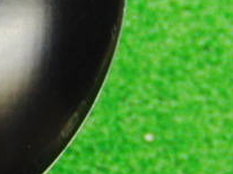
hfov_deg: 16.2
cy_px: -11
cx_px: -68
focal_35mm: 115
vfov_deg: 12.7
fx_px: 773
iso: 400
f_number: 3.6
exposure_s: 1/15
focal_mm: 6.42
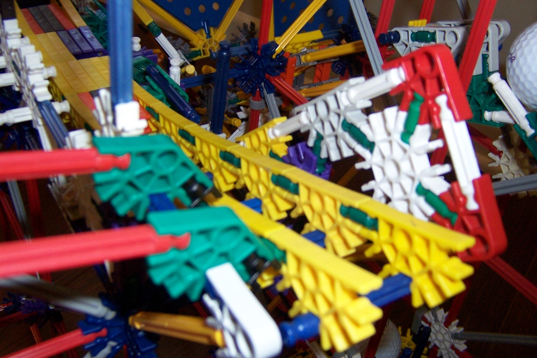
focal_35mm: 39
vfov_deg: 34.2
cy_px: 176
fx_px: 582
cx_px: 275
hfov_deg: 49.5
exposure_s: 1/60
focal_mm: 5.5
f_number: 2.8
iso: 140
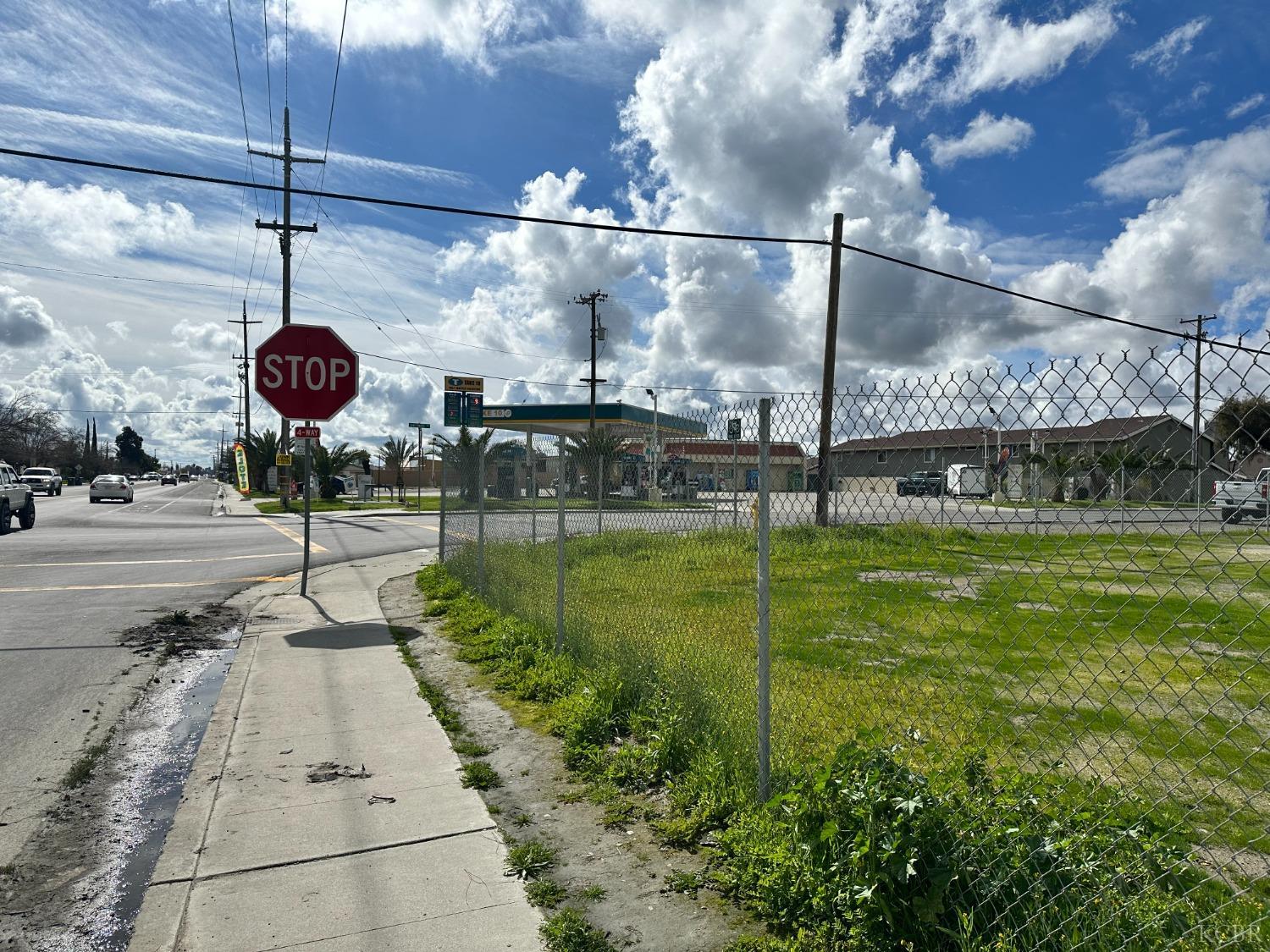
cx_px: 635
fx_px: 881
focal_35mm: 24
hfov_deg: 71.6
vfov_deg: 56.8
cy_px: 476
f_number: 1.78
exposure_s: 1/15625
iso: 80
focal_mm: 6.86
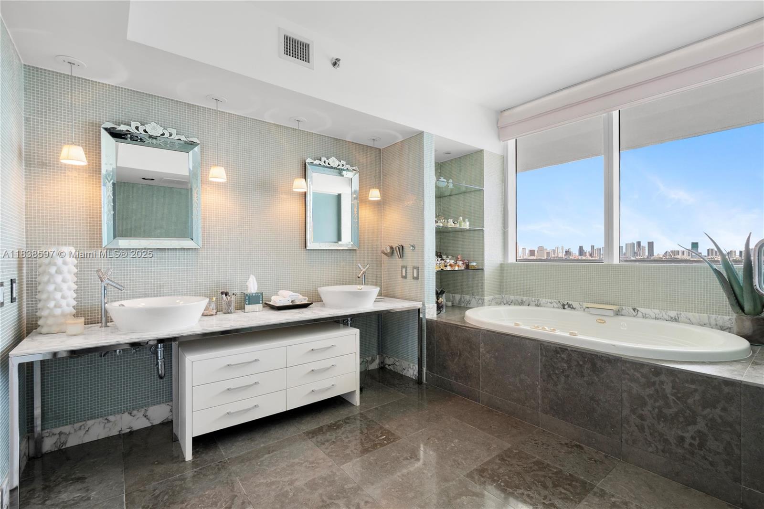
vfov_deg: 77.3
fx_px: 318
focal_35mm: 15
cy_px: 254
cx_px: 382
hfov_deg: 100.4
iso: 250
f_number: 9
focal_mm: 10
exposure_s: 1/15
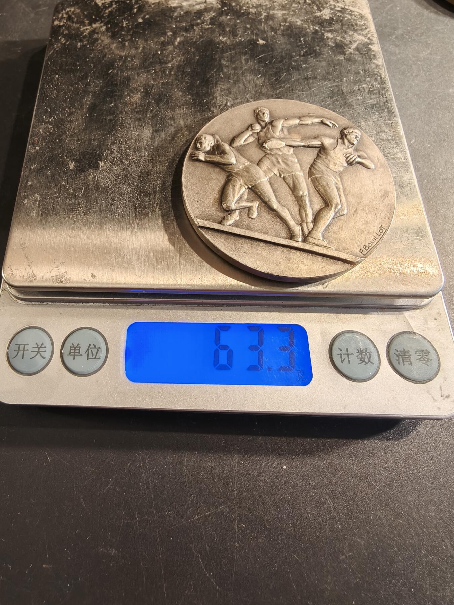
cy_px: 302
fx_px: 402
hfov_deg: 58.9
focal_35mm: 23
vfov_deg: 73.9
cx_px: 227
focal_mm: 2.32
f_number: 2
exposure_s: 1/50
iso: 200
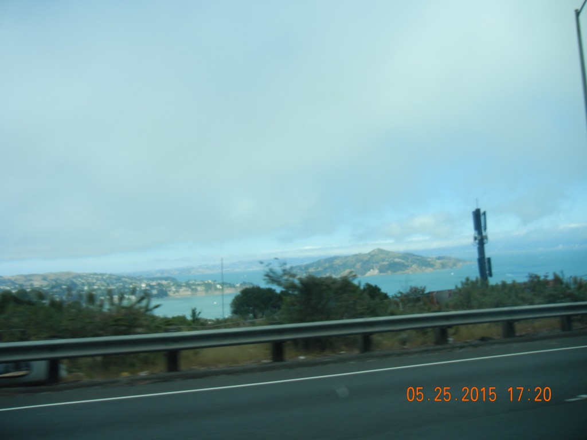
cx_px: 294
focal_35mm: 30
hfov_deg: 60.0
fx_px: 509
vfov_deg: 46.8
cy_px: 220
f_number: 7
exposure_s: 1/246
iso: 160
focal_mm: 5.4
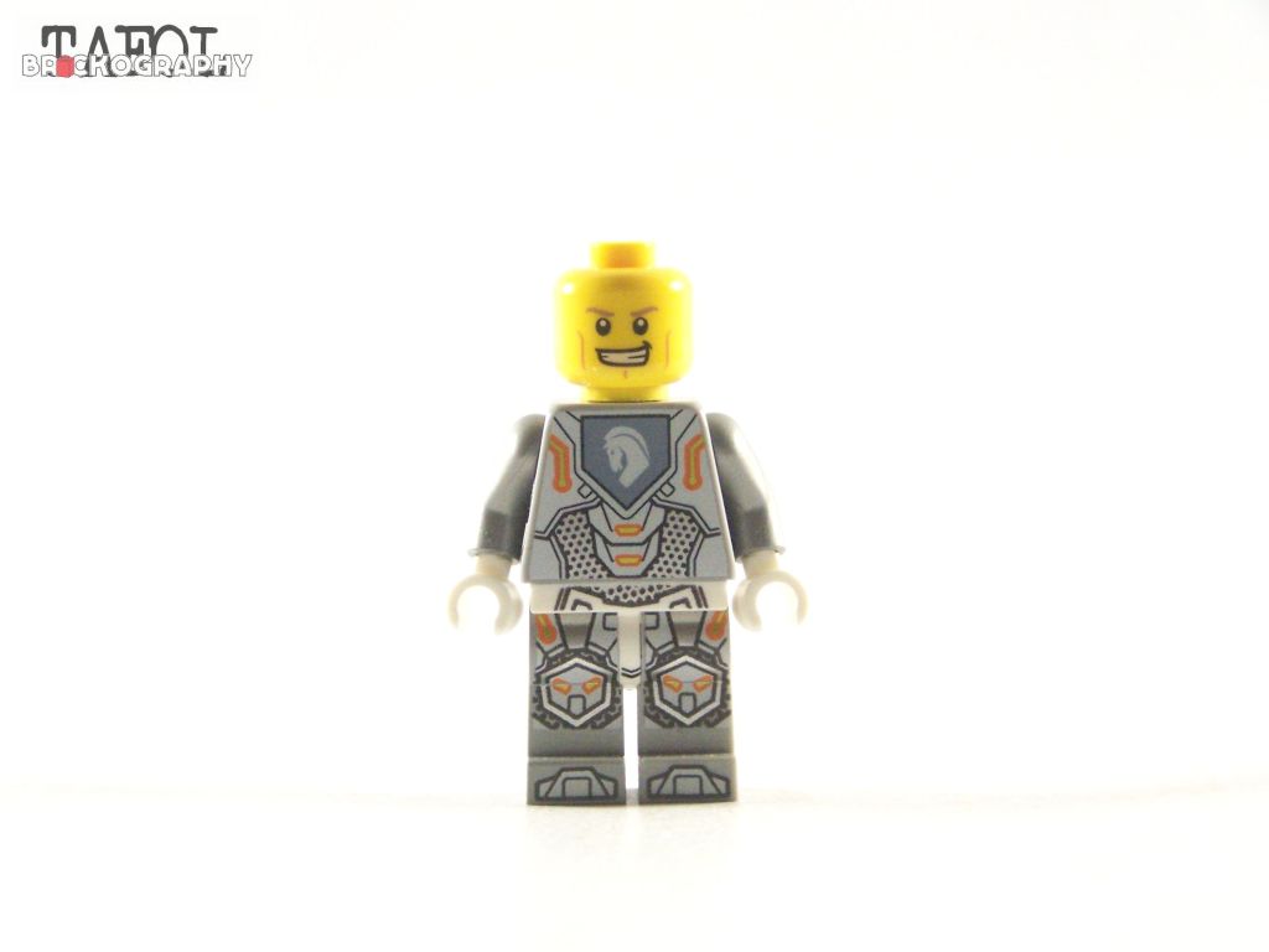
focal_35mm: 94
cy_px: 476
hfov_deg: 20.9
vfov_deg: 15.7
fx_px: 3446
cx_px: 634
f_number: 3.2
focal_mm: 15.6
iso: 400
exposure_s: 1/60
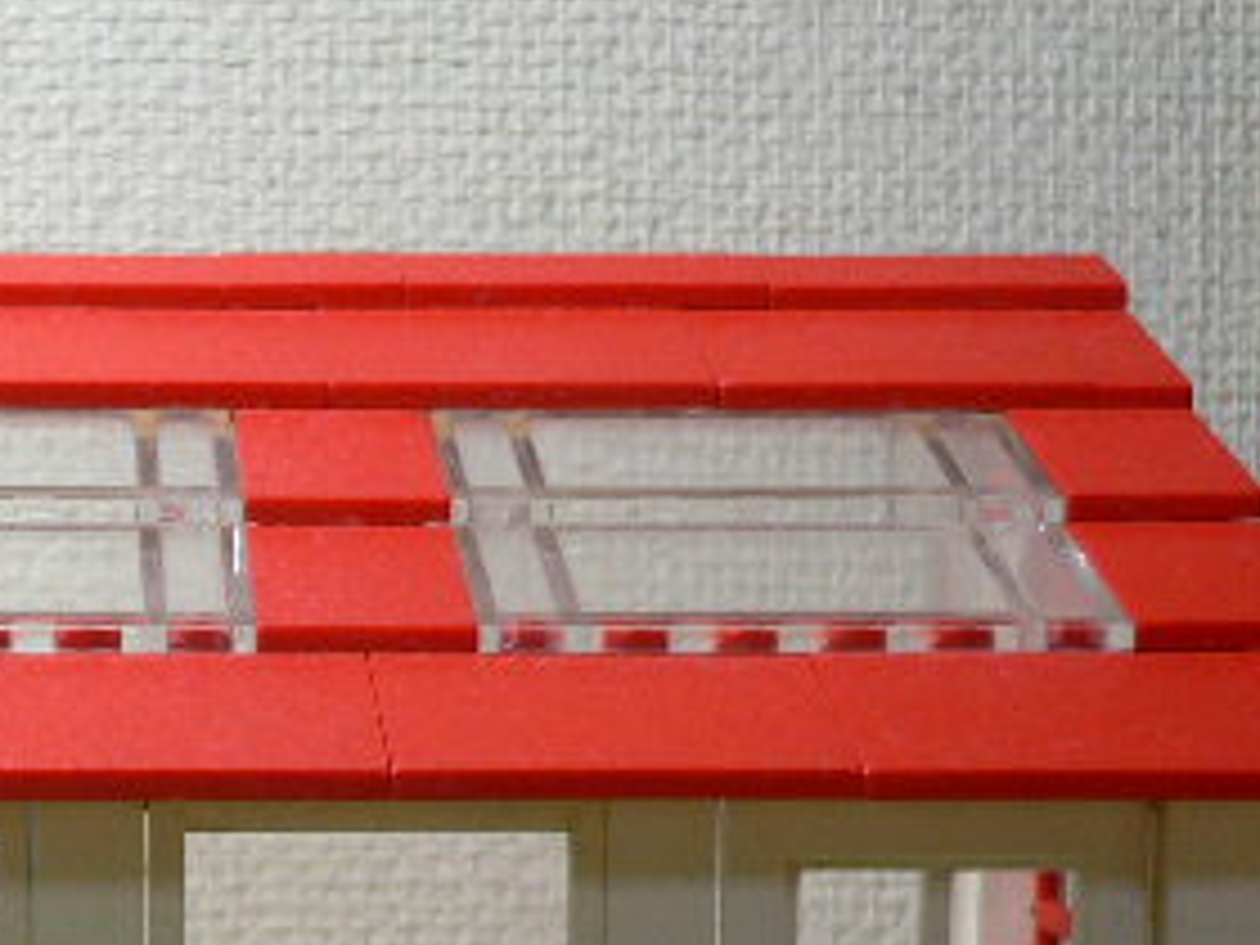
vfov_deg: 18.2
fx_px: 2912
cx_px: 112
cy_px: 819
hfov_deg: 23.7
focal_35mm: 80
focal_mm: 5.8
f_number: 2.8
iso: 100
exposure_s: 1/40
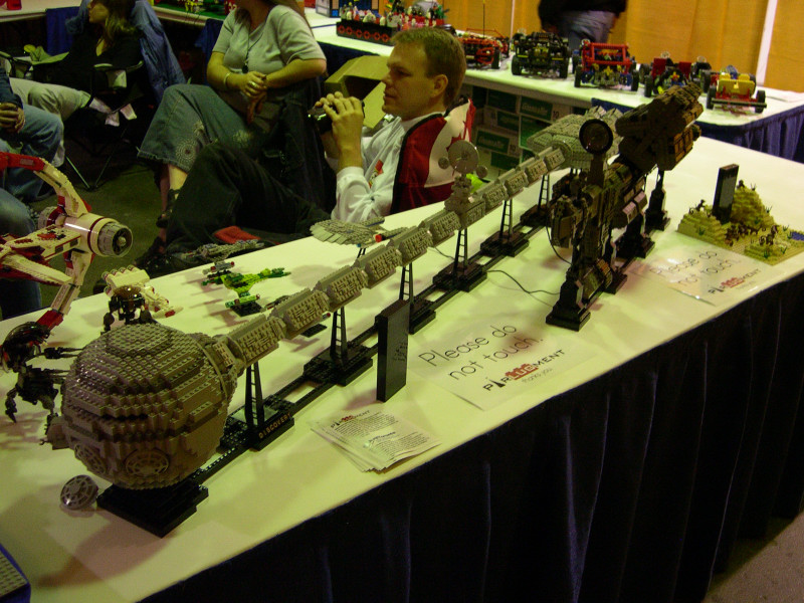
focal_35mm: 38
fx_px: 883
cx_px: 402
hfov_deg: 49.0
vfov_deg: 37.7
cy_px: 302
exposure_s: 1/27.9
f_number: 2.8
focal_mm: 8
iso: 400
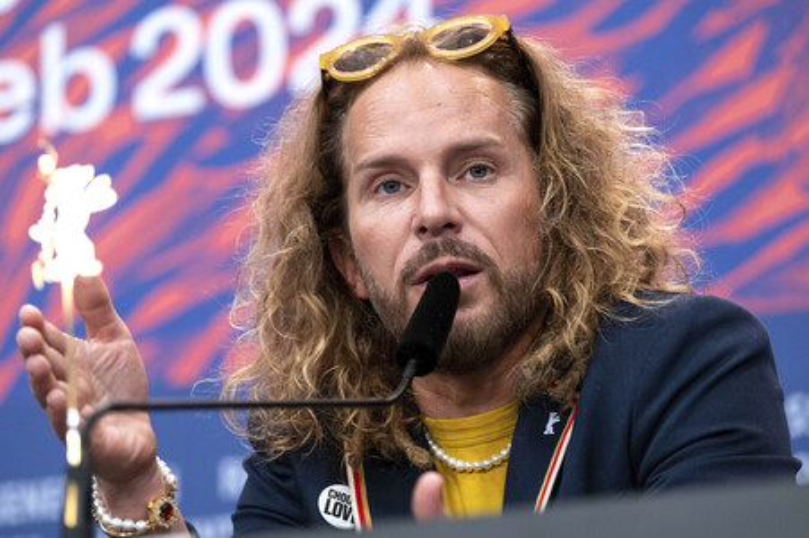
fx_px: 3570
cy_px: 269
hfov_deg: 12.9
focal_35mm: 159
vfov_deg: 8.6
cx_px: 404
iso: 1250
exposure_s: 1/320
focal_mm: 106
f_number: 2.8
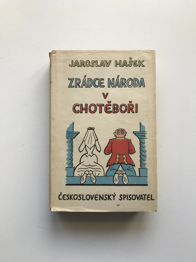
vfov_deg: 63.4
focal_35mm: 28
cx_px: 98
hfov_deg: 49.7
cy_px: 131
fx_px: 211
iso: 32
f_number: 1.8
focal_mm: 3.99
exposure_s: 1/100
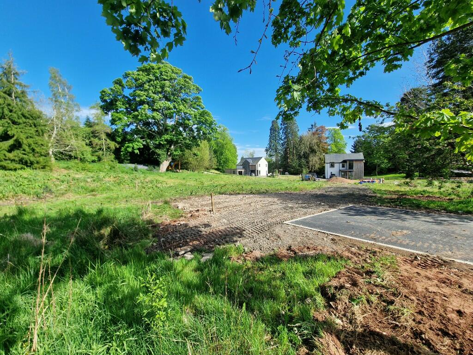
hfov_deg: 106.2
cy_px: 178
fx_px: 178
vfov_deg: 89.9
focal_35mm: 13
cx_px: 236
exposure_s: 1/1368
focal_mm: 2.2
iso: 50
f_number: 2.2
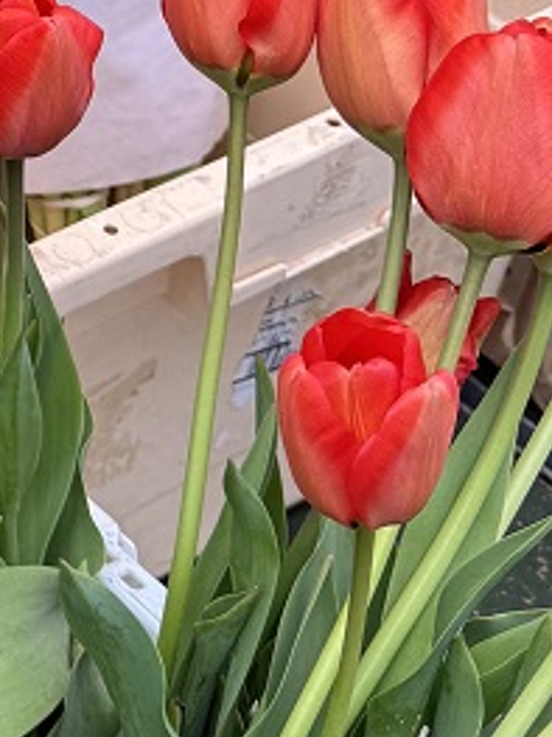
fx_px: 2426
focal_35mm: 114
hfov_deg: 11.8
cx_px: -503
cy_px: -249
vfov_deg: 16.3
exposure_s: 1/392
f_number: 1.78
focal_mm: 6.76
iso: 80
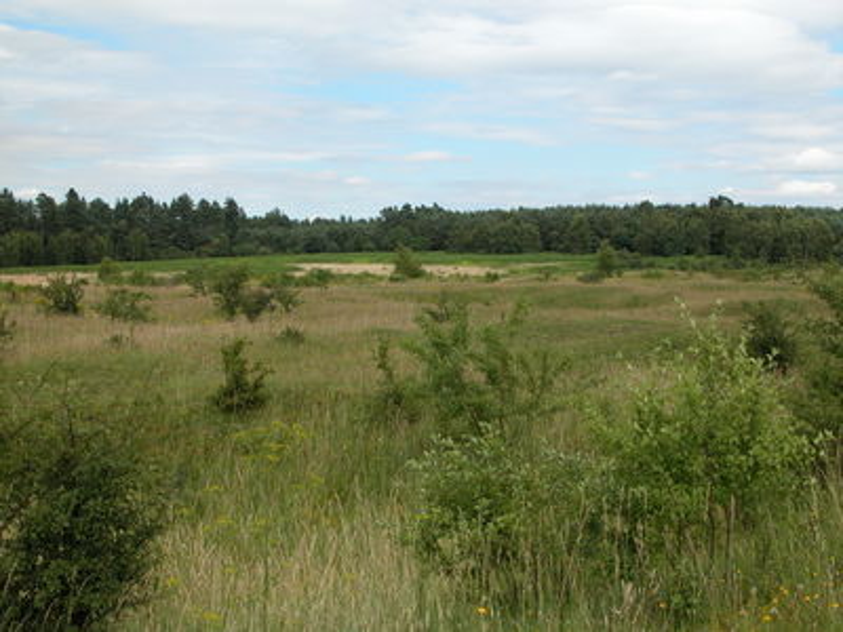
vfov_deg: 27.0
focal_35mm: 54
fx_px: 1315
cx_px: 422
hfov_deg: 35.5
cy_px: 316
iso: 100
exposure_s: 1/300
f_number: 6.2
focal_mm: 13.7
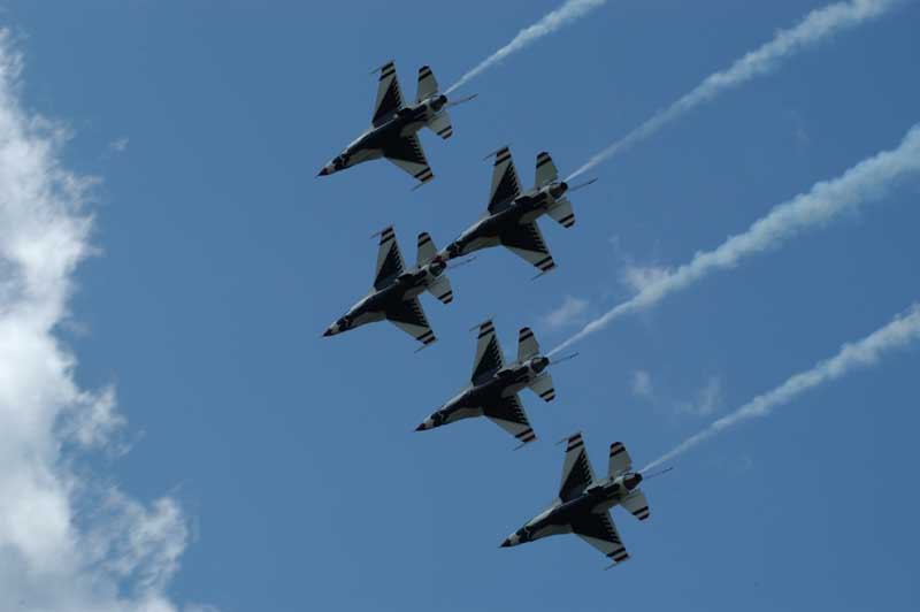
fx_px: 3064
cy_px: 306
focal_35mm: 120
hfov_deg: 17.1
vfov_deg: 11.4
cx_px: 460
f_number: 10
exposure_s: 1/400
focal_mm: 80
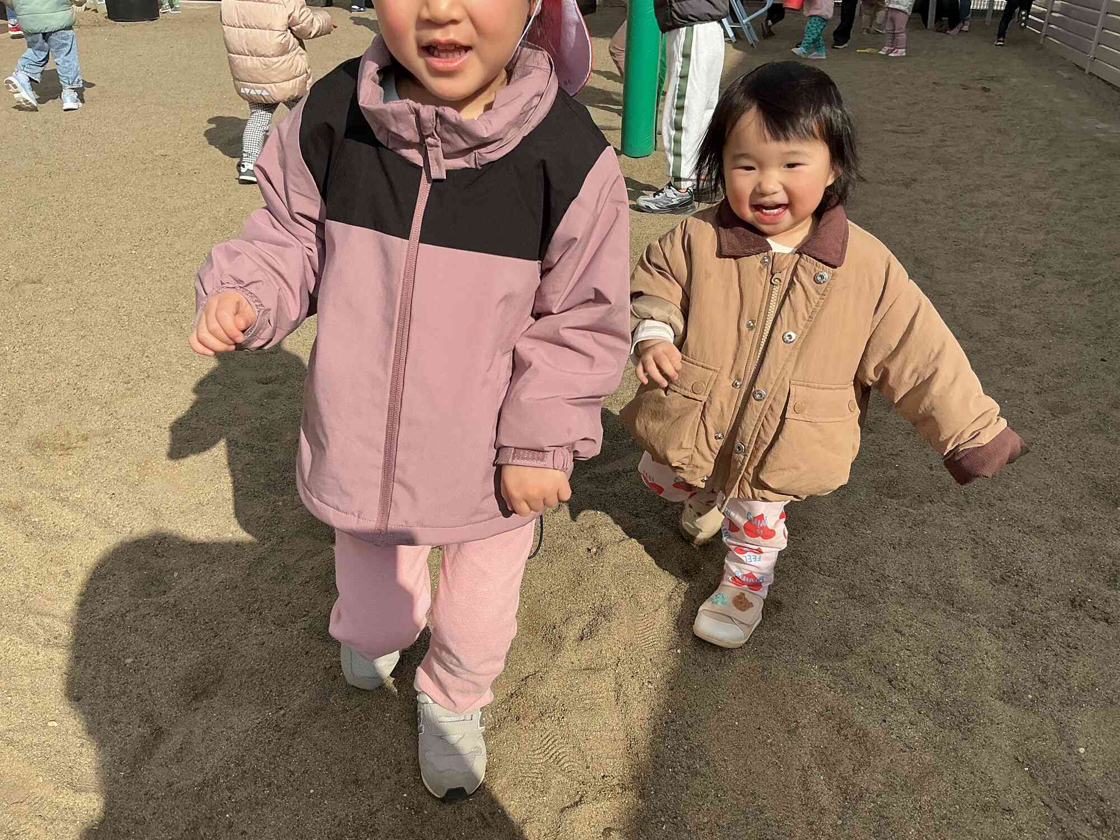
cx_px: 560
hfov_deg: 61.7
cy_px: 420
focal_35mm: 29
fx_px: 938
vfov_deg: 48.2
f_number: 1.8
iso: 25
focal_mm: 3
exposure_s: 1/1730
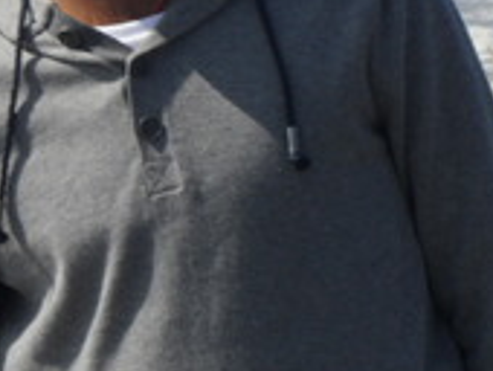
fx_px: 9142
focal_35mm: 641
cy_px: -49
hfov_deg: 3.1
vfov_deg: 2.3
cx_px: 58
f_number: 6.5
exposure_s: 1/250
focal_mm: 34.8
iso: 80
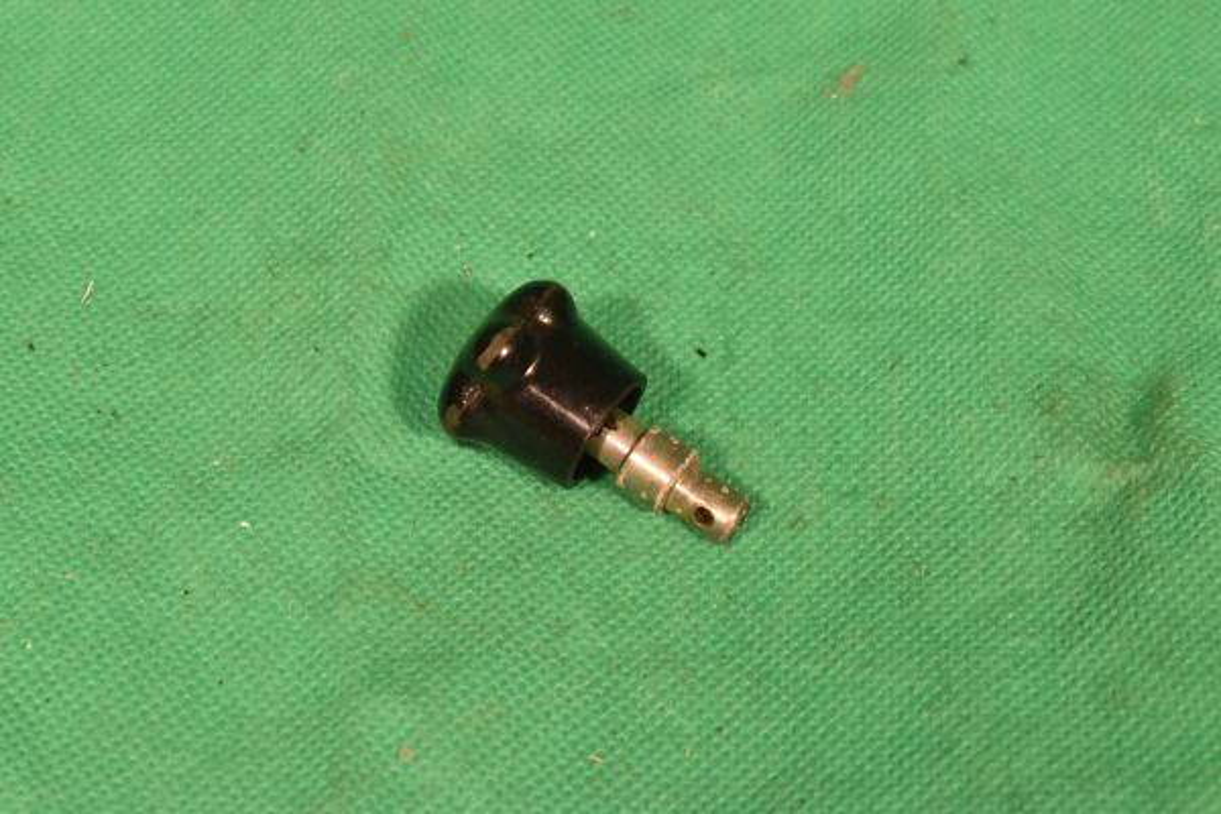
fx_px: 2645
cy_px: 407
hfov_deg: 26.0
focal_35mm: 78
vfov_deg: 17.5
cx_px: 610
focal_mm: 52
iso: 1400
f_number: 14
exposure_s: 1/80
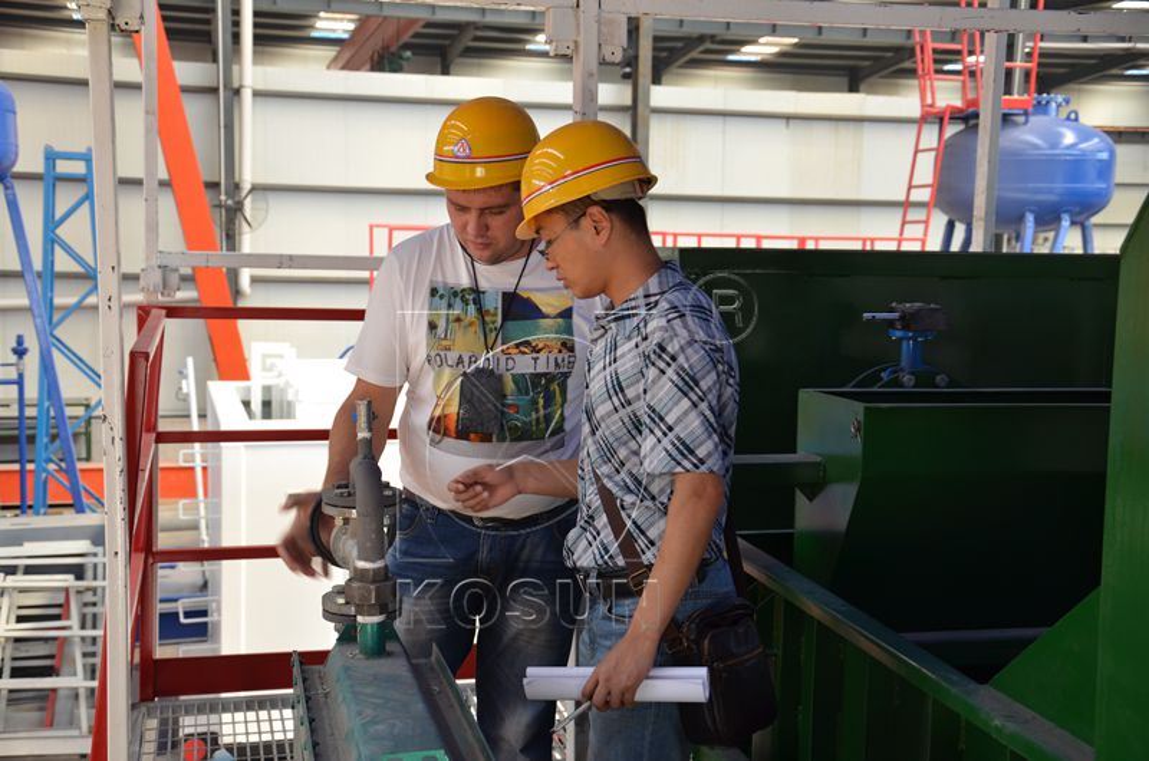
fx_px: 1433
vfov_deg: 29.7
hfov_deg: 43.7
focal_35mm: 45
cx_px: 574
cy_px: 380
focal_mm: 30
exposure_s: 1/80
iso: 400
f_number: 4.5
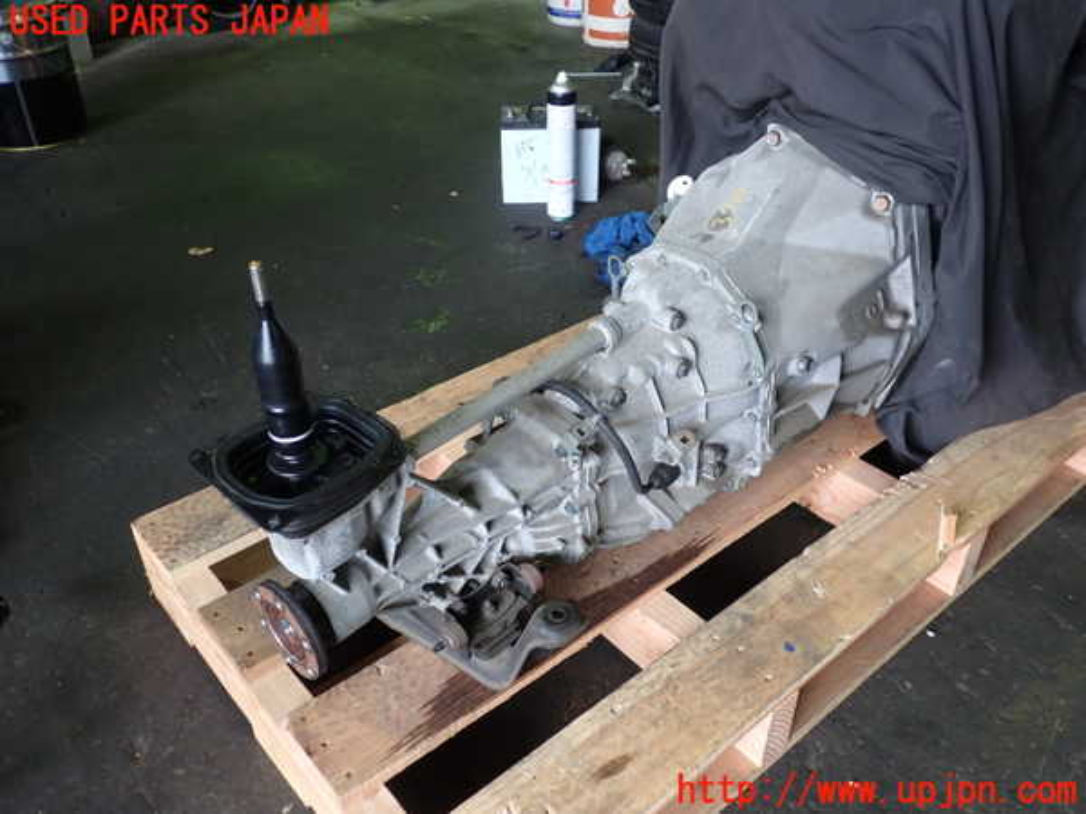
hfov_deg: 60.0
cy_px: 407
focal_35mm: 30
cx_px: 543
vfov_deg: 46.8
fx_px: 941
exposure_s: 1/40
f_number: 2.3
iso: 200
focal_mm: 5.4
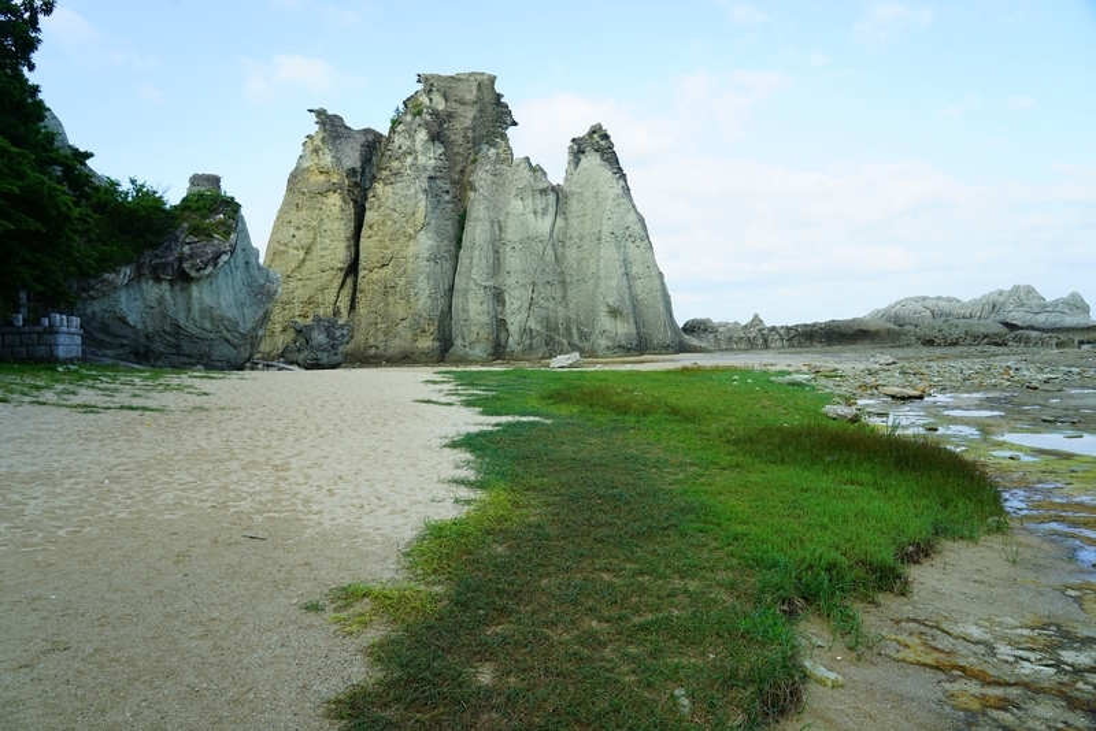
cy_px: 366
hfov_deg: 73.7
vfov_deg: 53.2
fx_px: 731
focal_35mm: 24
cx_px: 548
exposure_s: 1/100
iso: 100
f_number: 8
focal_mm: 24
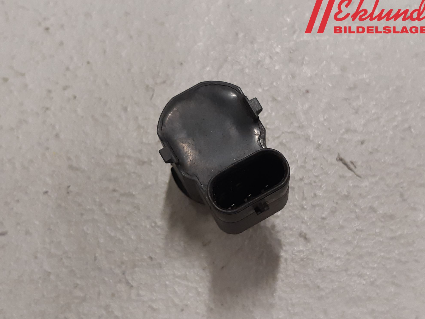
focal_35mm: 27
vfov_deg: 51.4
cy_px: 162
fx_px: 331
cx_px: 216
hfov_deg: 65.3
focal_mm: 3.93
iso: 125
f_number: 1.7
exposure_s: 1/50
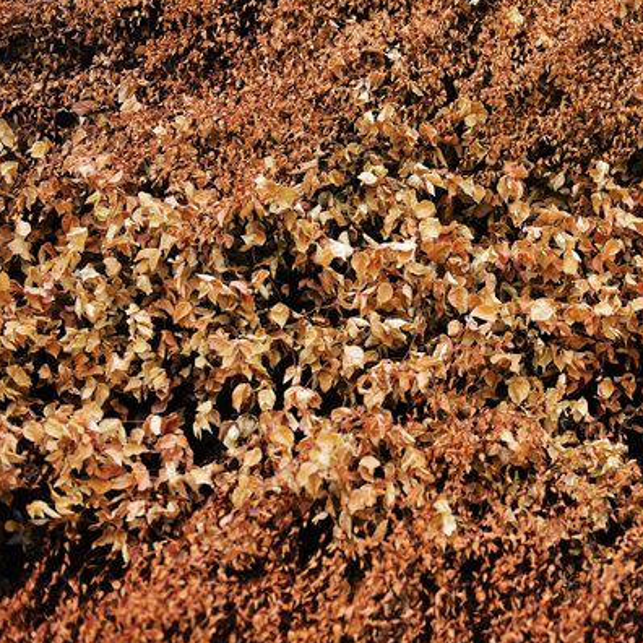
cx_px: 447
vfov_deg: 29.6
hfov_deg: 29.3
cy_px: 322
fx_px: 1219
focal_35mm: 58
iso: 100
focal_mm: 45
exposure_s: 1/200
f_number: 3.2
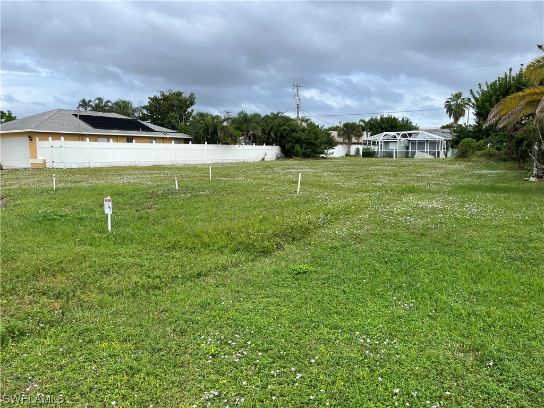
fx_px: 409
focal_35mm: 26
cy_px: 204
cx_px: 272
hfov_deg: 67.3
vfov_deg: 53.1
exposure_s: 1/1776
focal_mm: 5.1
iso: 50
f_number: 1.6
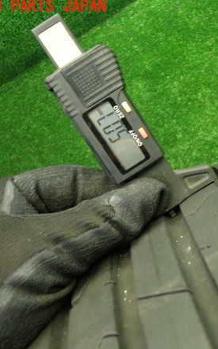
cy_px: 174
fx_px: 409
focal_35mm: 43
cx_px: 199
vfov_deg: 46.2
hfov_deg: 28.6
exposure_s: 1/40
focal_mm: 5.4
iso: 200
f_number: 2.3
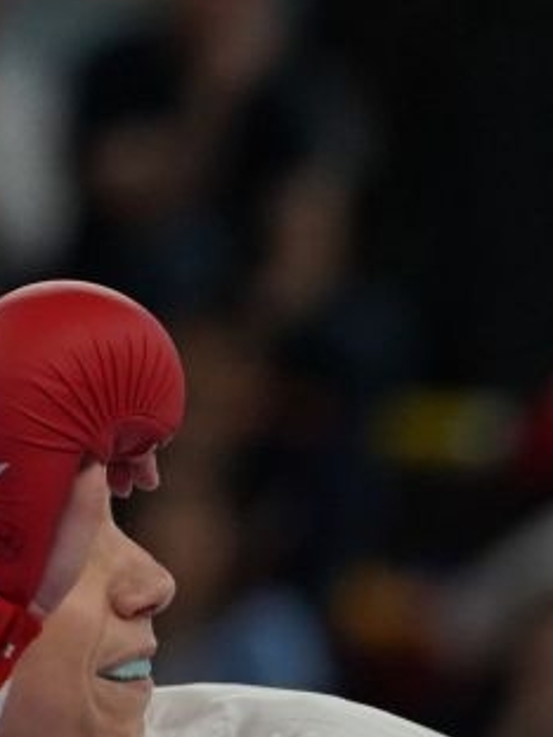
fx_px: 23281
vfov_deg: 1.8
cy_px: 1153
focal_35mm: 1093
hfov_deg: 1.4
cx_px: 1035
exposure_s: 1/1000
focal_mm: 197
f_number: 2.8
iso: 1250
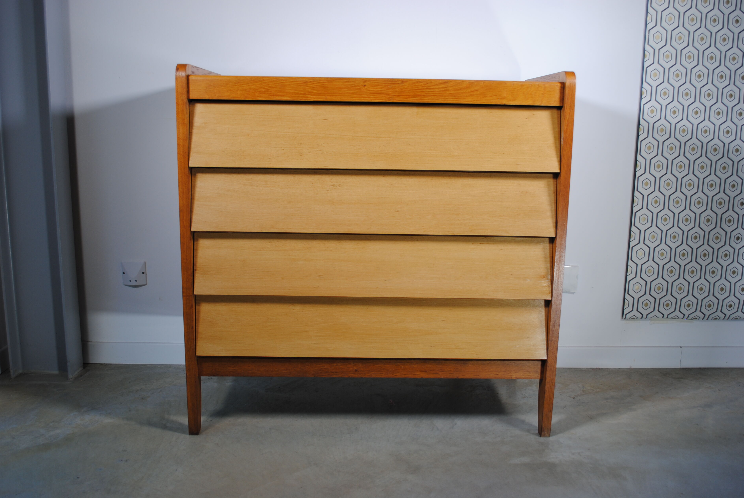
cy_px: 244
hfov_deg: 55.7
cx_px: 363
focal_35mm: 34
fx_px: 704
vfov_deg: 39.0
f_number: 5.6
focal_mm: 22
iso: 100
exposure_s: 1/20
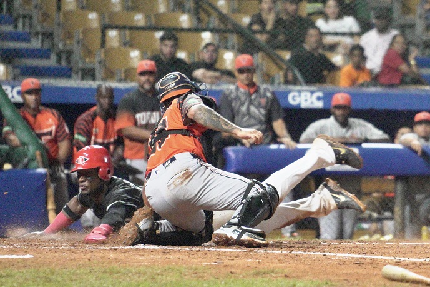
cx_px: 215
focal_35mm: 300
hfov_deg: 6.9
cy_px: 144
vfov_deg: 4.6
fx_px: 3582
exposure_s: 1/1000
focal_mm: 200
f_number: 4
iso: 12800
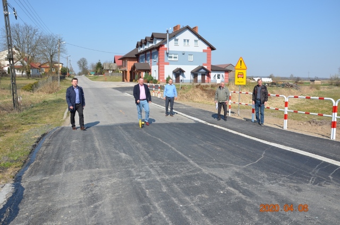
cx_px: 170
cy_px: 112
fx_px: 254
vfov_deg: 47.7
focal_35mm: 27
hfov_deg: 67.5
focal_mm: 18
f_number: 8
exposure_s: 1/250
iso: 100
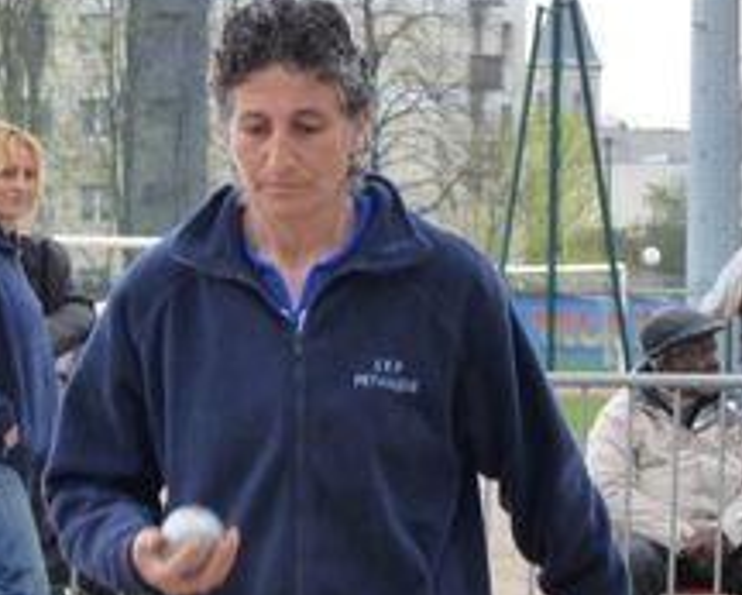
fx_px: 7140
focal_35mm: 325
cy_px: 402
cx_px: 361
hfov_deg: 5.9
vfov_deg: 4.8
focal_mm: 26.7
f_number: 3.7
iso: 125
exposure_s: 1/80
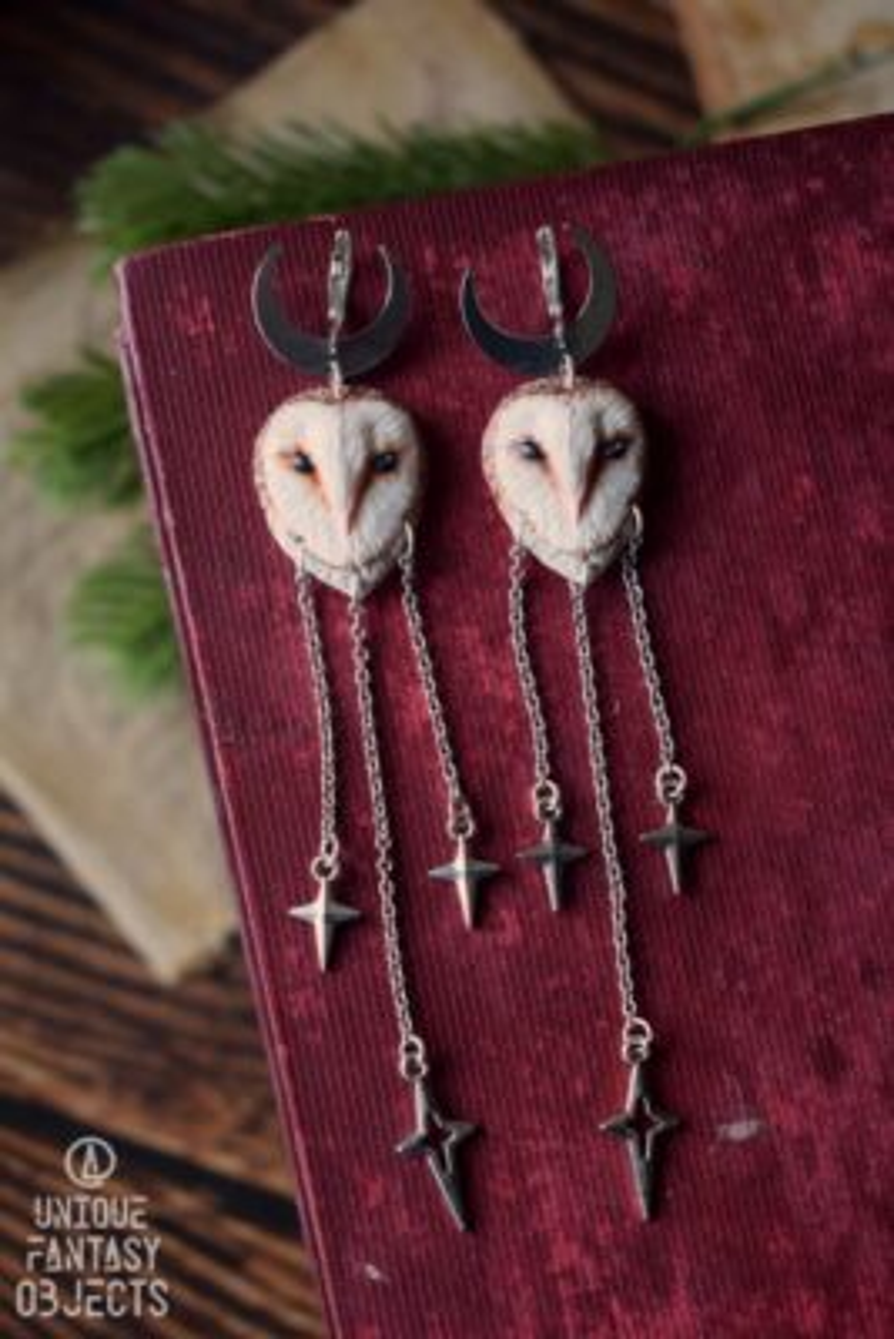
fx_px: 2233
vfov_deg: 33.4
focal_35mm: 60
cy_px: 670
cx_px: 447
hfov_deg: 22.6
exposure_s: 1/100
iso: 400
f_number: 5
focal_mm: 40
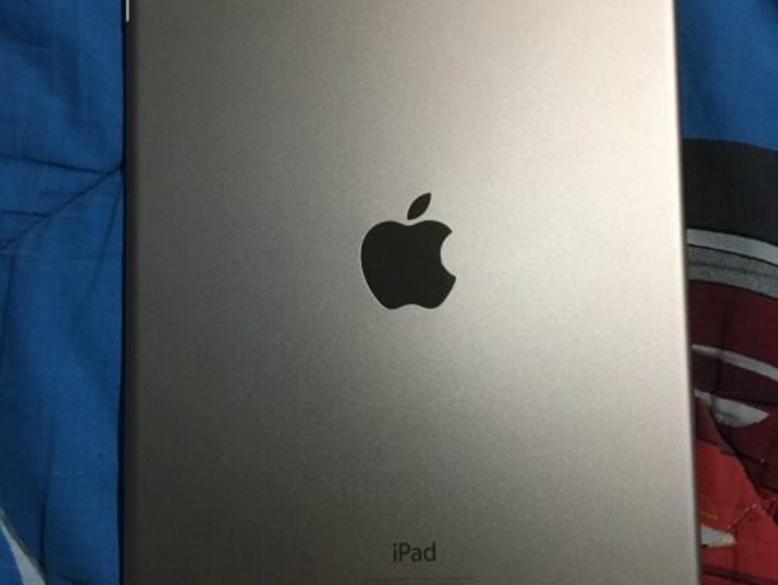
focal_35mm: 29
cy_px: 292
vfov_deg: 48.3
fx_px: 652
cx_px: 389
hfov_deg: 61.6
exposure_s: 1/33
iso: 160
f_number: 2.2
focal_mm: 4.15
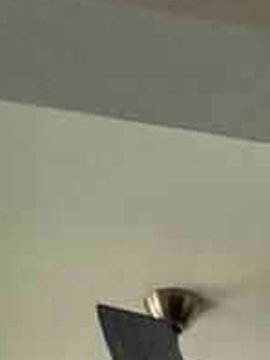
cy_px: 985
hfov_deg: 18.2
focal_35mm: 79
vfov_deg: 12.9
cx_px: 274
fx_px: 821
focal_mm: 1.57
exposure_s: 1/120
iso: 32
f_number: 1.8
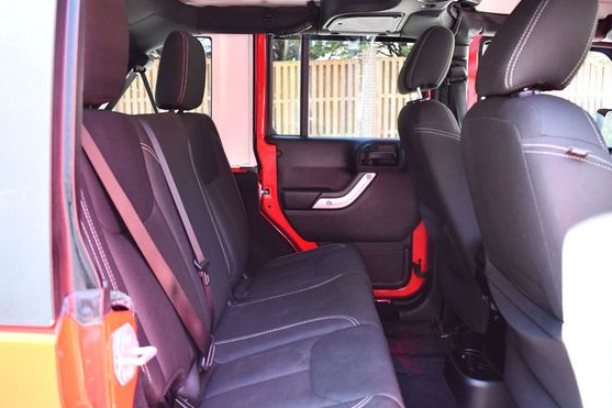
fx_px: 527
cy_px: 203
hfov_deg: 60.1
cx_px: 341
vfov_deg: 42.3
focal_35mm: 31
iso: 2000
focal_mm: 18
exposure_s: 1/125
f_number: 3.5
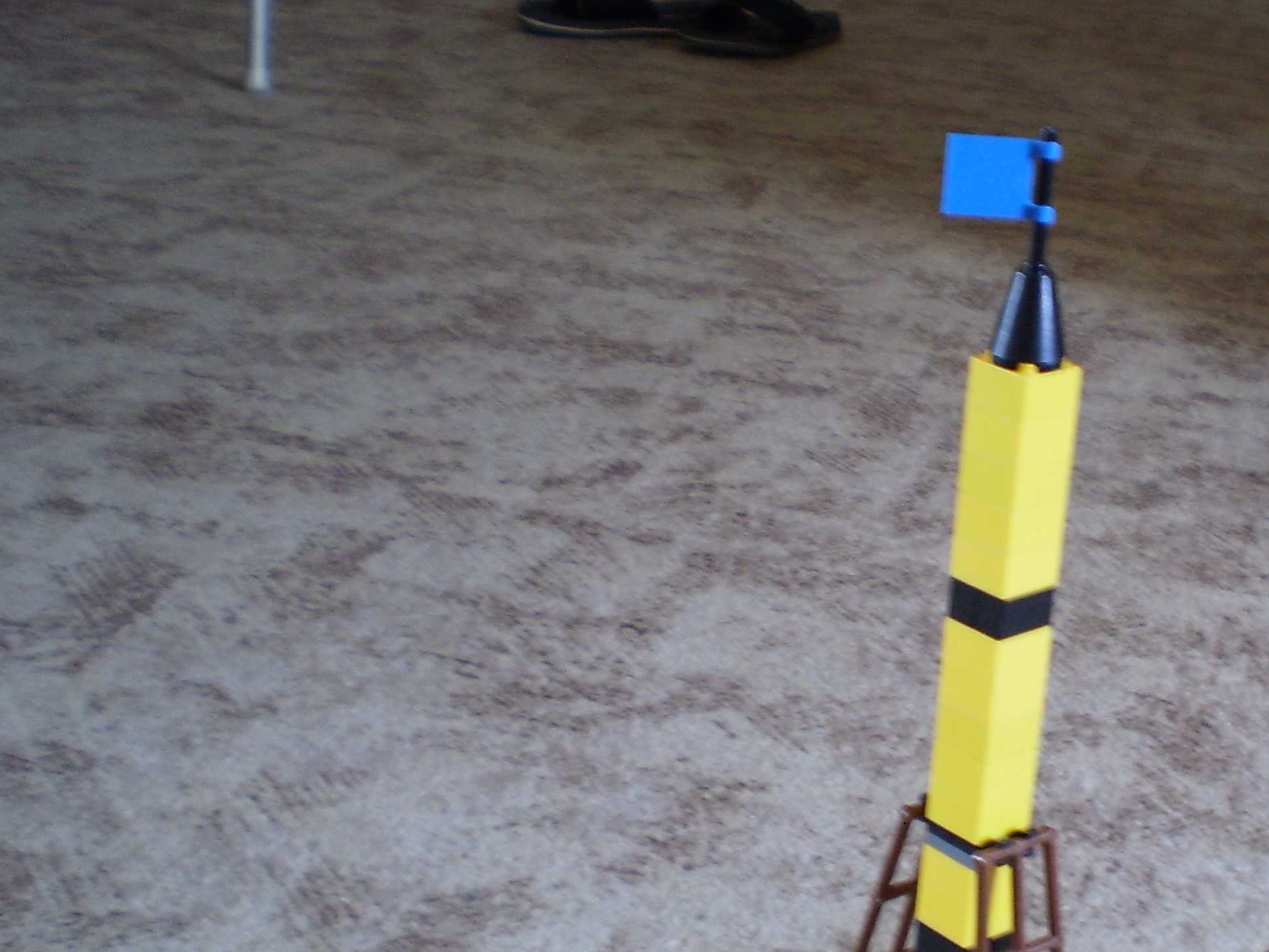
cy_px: 625
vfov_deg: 23.9
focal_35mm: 61
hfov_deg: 31.0
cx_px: 978
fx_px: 2236
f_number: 3.1
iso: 125
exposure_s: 1/10
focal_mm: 6.3
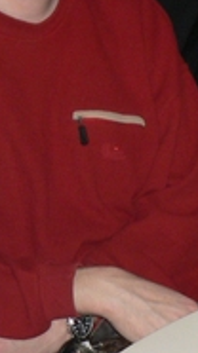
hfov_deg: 6.1
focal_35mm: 197
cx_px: 136
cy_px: 25
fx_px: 1847
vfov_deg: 10.9
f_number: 3.2
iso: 200
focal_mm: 10.5
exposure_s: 1/60
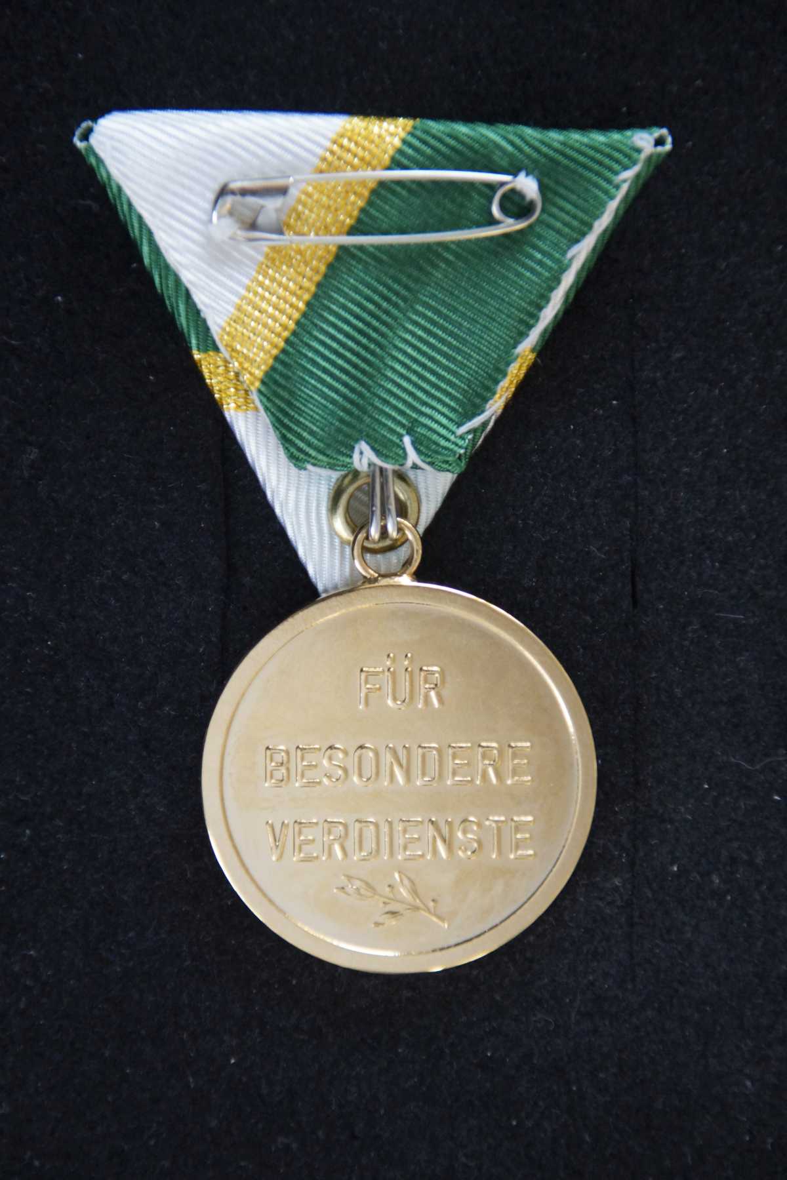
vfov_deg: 6.9
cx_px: 394
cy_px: 590
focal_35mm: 300
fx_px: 9837
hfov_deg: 4.6
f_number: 6.3
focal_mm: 200
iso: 1600
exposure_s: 1/60
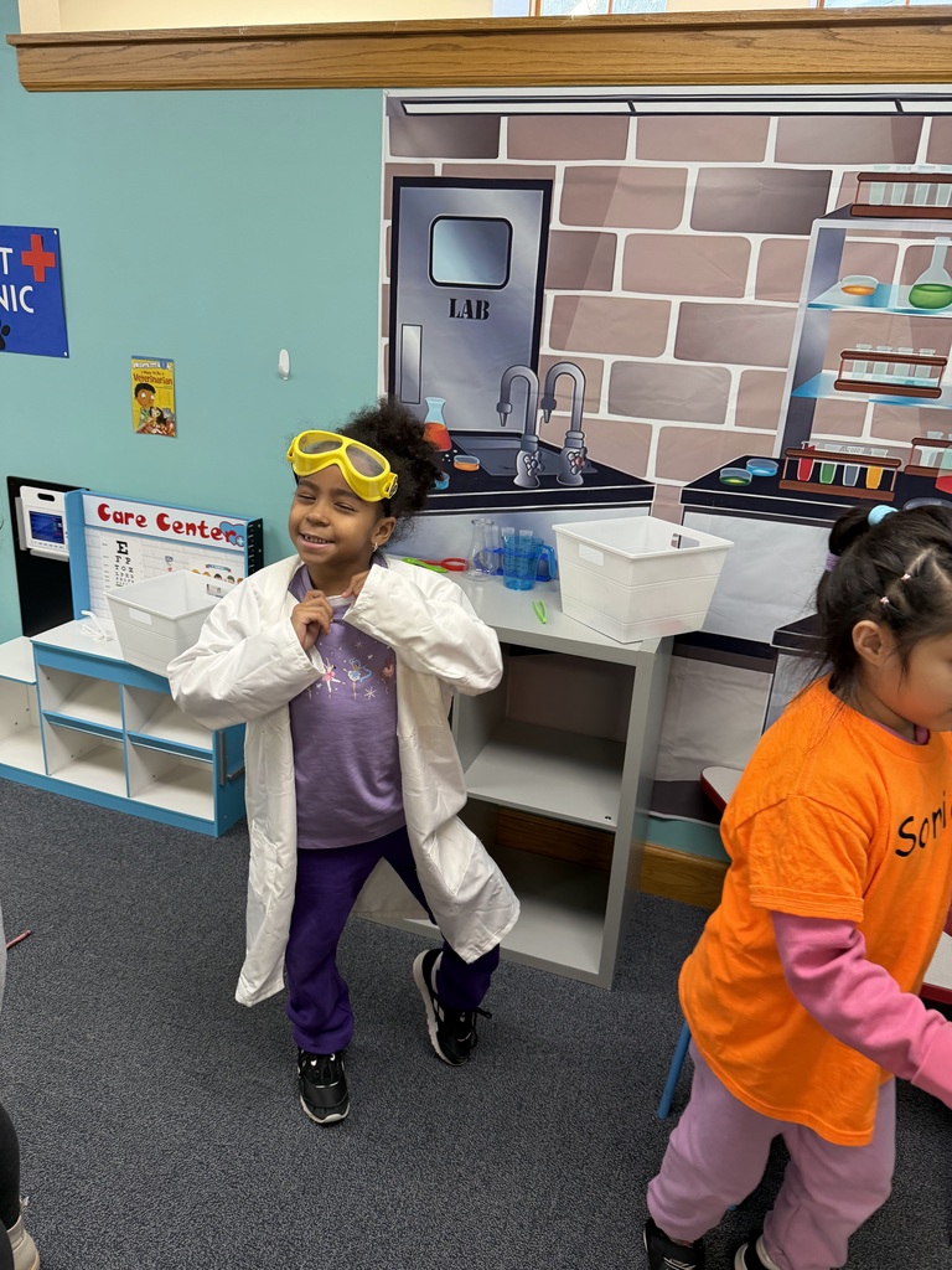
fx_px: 880
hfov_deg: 56.8
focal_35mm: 24
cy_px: 635
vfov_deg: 71.6
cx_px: 476
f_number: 1.78
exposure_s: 1/60
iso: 200
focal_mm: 6.76
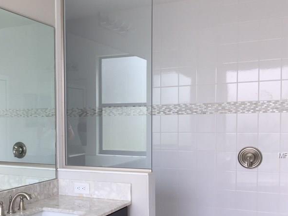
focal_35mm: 50
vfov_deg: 28.8
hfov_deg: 36.9
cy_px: 155
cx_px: 59
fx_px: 416
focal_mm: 4.15
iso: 32
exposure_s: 1/173
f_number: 2.2
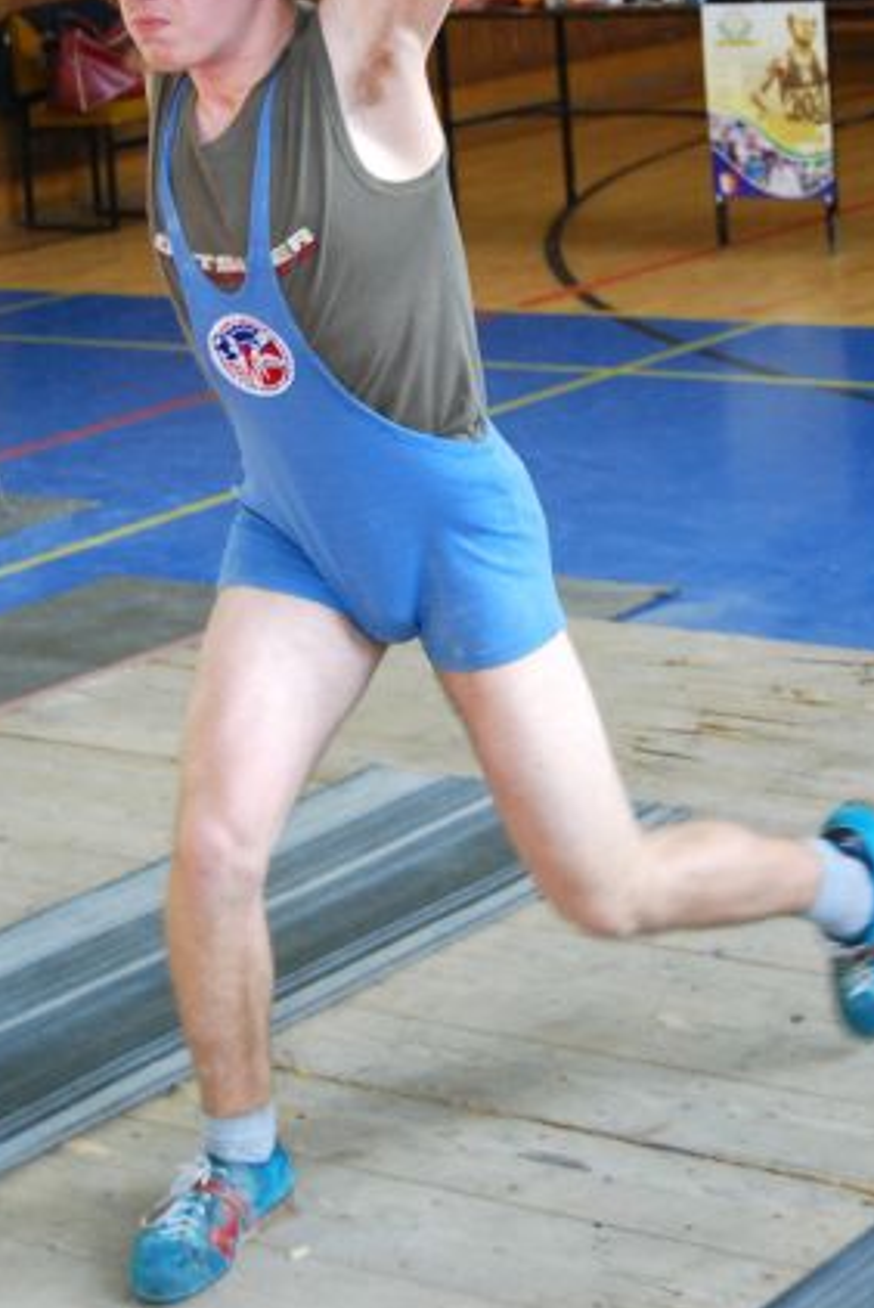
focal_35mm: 101
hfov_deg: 13.6
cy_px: 293
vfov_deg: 20.0
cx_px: 449
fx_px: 3672
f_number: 5
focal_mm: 38
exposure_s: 1/100
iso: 800
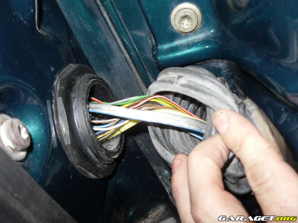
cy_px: 112
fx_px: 301
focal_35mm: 35
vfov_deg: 40.7
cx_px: 149
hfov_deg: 52.6
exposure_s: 1/45
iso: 80
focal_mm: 6.3
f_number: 3.5
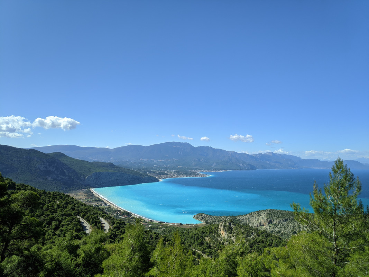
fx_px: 256
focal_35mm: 24
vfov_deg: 56.8
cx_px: 184
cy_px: 138
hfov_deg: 71.6
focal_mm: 3.94
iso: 100
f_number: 1.9
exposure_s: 1/2778
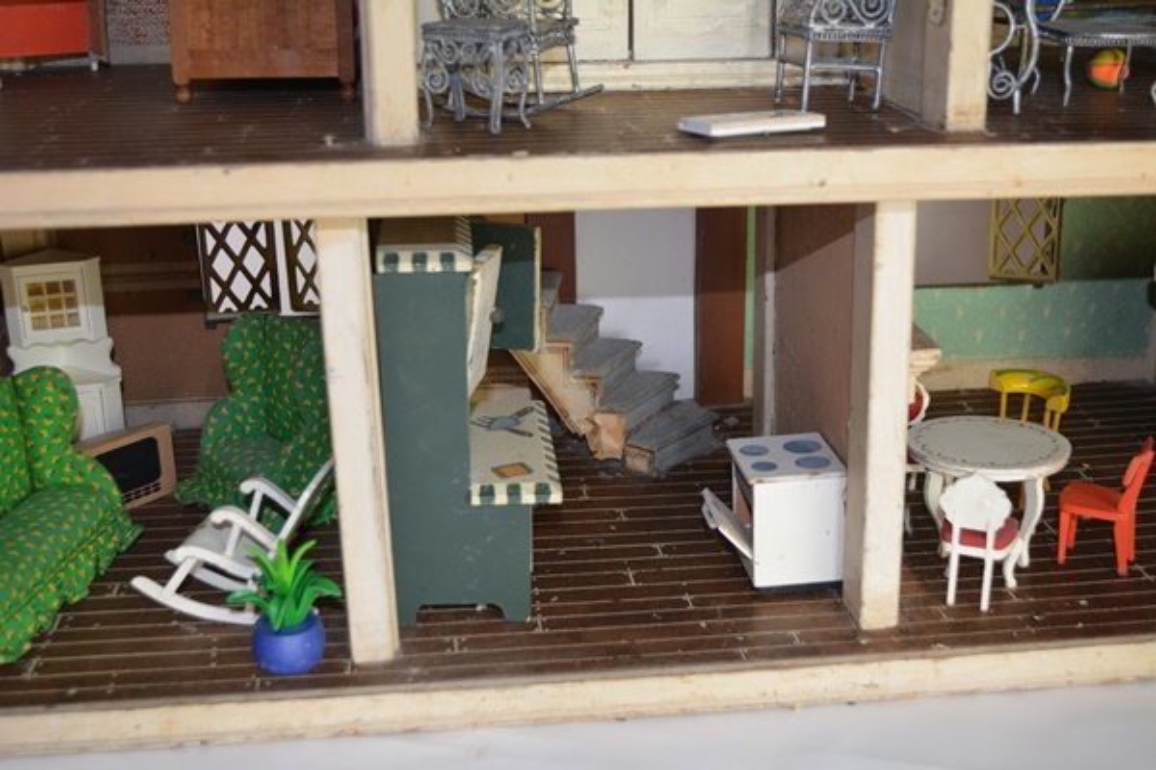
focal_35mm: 45
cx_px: 578
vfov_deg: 29.9
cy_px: 385
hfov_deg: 43.6
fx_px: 1445
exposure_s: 1/80
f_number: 4.5
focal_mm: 30
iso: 400
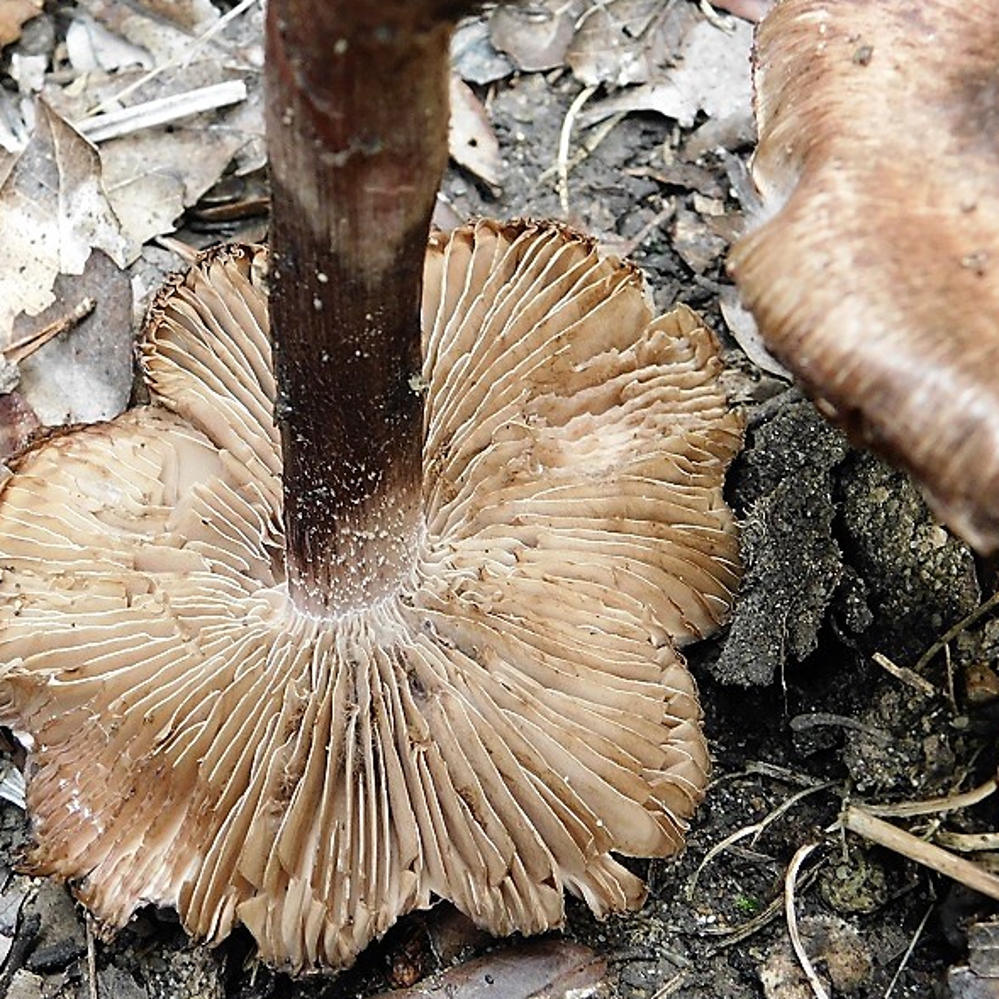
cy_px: 500
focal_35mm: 54
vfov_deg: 31.6
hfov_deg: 31.6
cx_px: 421
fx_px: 1763
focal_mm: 8
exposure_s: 1/13
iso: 400
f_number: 3.7
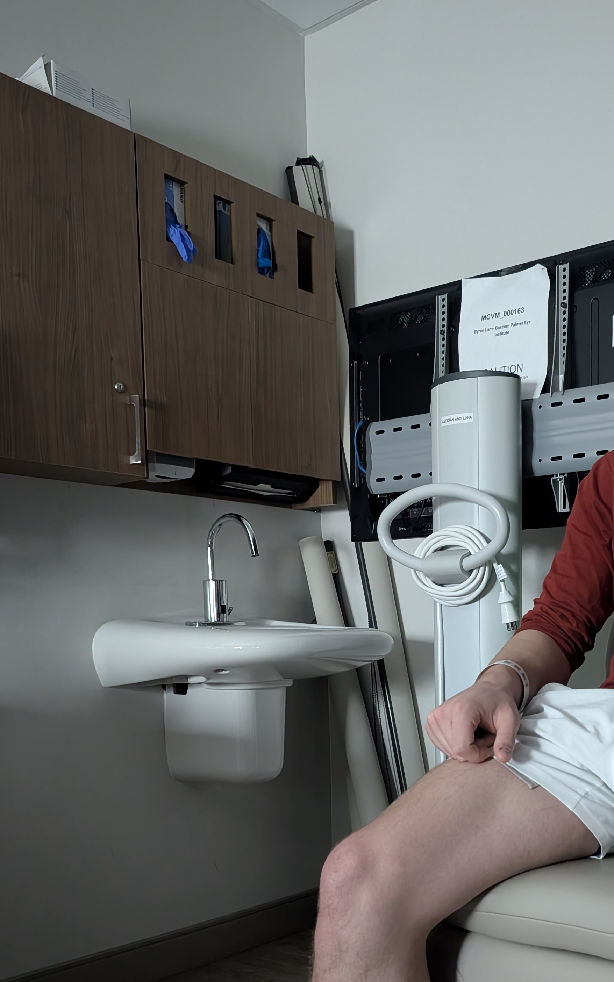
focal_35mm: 37
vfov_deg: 51.4
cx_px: 497
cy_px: 682
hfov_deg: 33.4
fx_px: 990
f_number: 1.68
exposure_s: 1/14.9
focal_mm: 6.9
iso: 3125
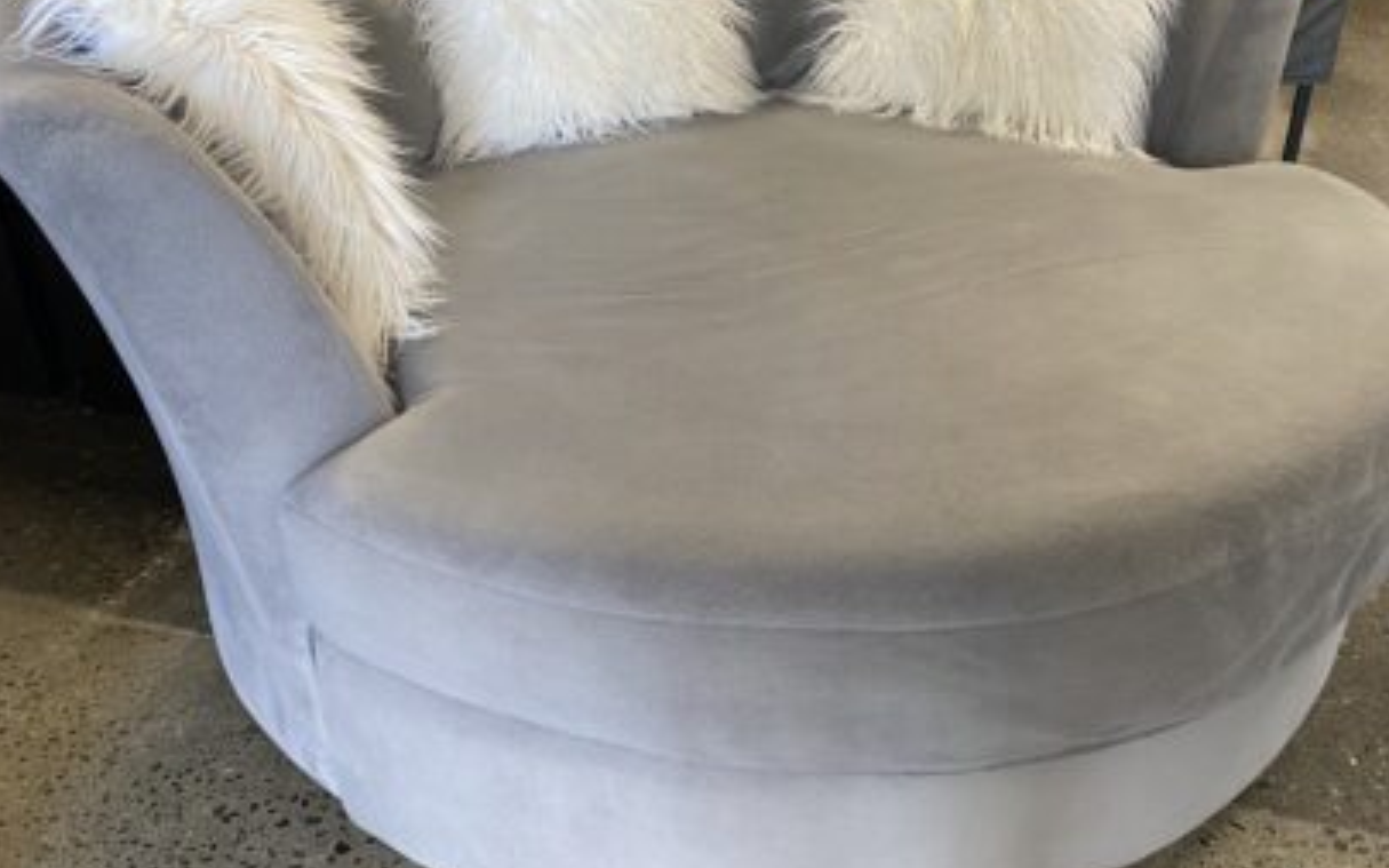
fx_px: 1287
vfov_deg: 37.2
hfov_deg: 56.7
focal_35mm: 34
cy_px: 376
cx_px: 713
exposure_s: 1/60
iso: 200
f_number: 1.8
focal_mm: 4.25
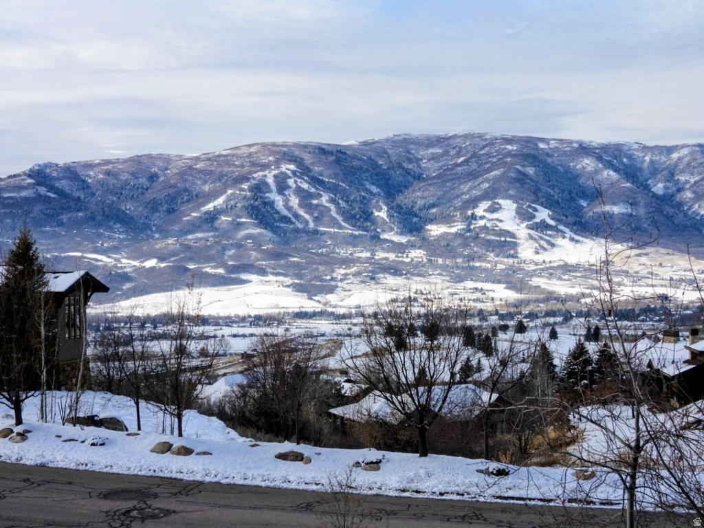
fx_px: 1119
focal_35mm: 55
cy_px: 264
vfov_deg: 26.6
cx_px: 352
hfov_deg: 34.9
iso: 100
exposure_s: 1/1600
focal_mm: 9.8
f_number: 3.5
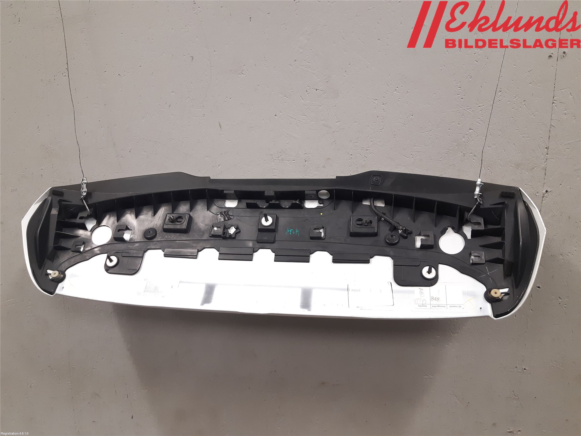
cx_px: 290
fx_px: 436
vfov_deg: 53.1
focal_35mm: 26
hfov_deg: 67.3
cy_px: 218
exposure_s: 1/50
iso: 125
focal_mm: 3.93
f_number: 1.7
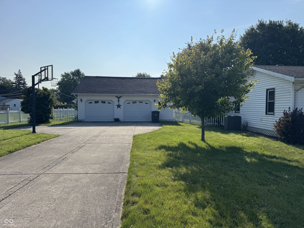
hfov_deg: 71.6
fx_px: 211
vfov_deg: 56.8
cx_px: 152
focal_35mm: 24
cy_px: 114
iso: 80
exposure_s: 1/7092
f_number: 1.78
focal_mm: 6.76
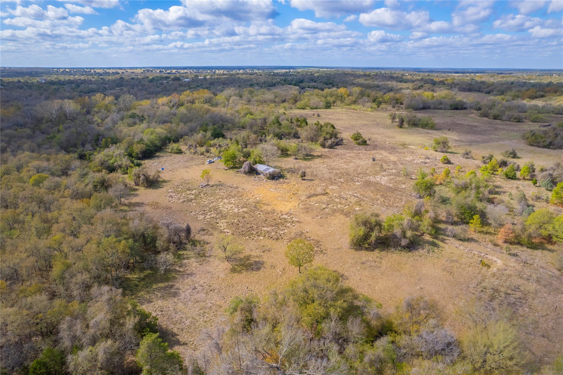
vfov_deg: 57.2
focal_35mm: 22
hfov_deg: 78.6
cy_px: 188
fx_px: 344
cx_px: 282
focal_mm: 8.38
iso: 200
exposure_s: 1/2000
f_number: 2.8
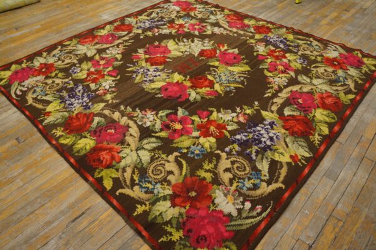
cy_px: 125
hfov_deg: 67.4
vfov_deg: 47.9
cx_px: 188
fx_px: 282
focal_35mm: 27
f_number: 4
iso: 800
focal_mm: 18
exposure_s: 1/60
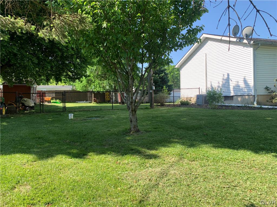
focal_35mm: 26
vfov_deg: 53.1
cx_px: 138
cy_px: 104
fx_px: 208
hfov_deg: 67.3
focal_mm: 4.25
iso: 25
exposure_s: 1/529
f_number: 1.8
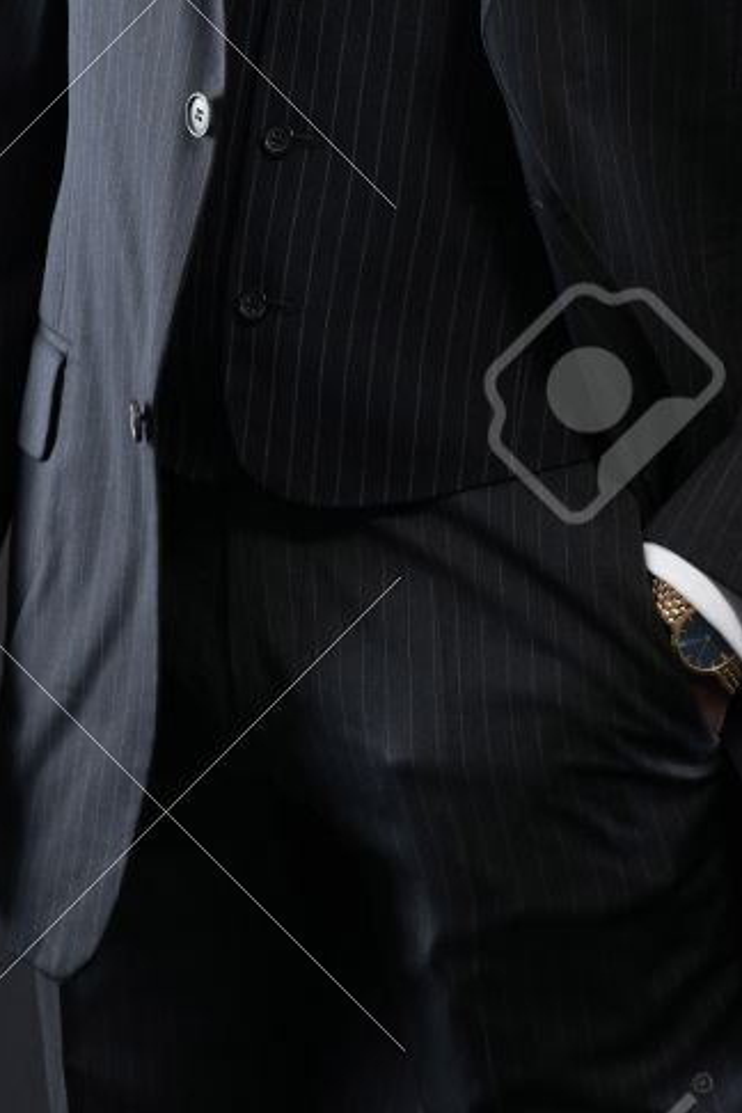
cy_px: -34
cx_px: 510
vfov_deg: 7.3
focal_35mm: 281
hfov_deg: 4.9
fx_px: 8687
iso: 100
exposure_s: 1/500
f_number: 8
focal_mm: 105
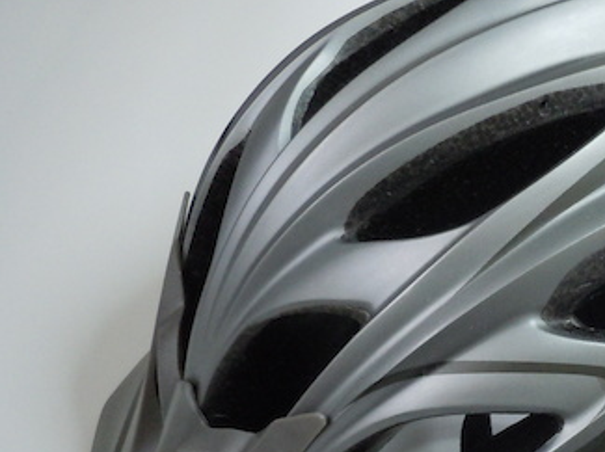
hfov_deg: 26.8
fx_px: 1205
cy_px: 396
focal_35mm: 69
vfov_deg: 20.9
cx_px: 596
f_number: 3.7
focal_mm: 5
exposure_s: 1/40
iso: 400
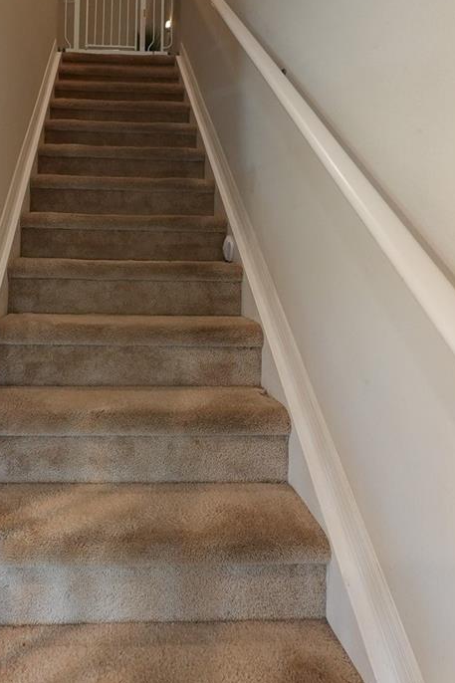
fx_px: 531
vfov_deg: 64.0
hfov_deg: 45.3
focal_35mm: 28
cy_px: 234
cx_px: 134
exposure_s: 1/160
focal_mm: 11
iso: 1250
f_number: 2.5
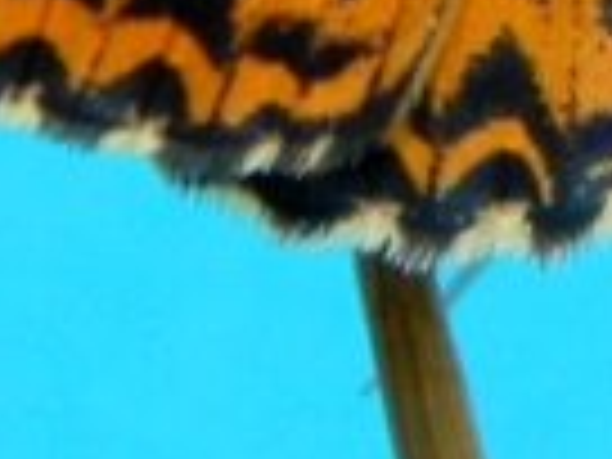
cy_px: -738
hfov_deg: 3.2
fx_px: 10749
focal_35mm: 608
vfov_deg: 2.4
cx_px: 999
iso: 100
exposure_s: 1/640
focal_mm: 18.6
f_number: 4.5
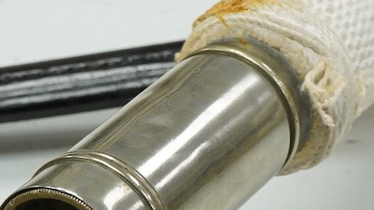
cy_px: 45
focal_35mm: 241
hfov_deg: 8.8
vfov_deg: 5.0
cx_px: 514
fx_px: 2390
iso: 2500
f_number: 9
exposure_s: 1/160
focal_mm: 55
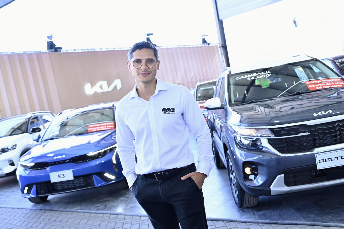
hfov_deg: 46.4
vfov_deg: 31.9
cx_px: 172
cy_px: 114
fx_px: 401
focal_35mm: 42
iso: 500
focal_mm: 42
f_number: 5
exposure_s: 1/80
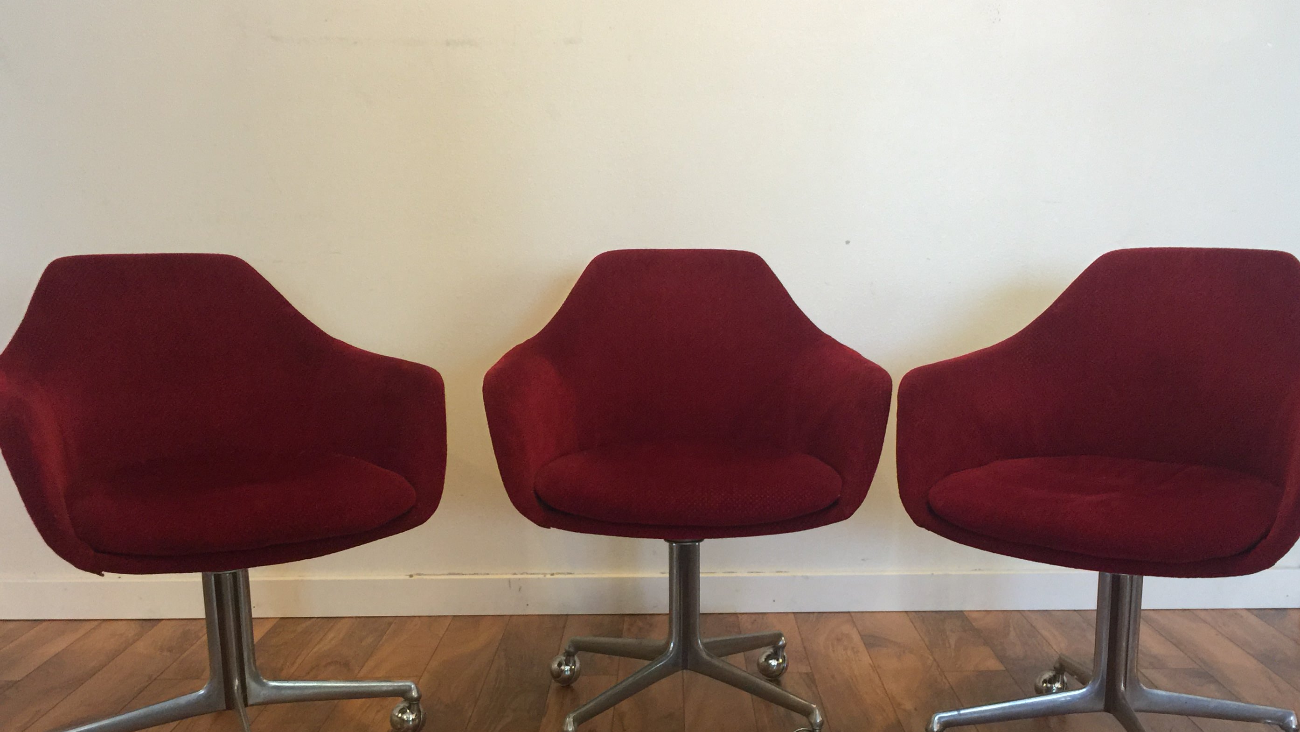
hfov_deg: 54.0
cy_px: 509
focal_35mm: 37
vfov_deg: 31.6
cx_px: 679
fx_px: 1275
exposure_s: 1/15
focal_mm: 4.15
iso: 100
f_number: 2.2
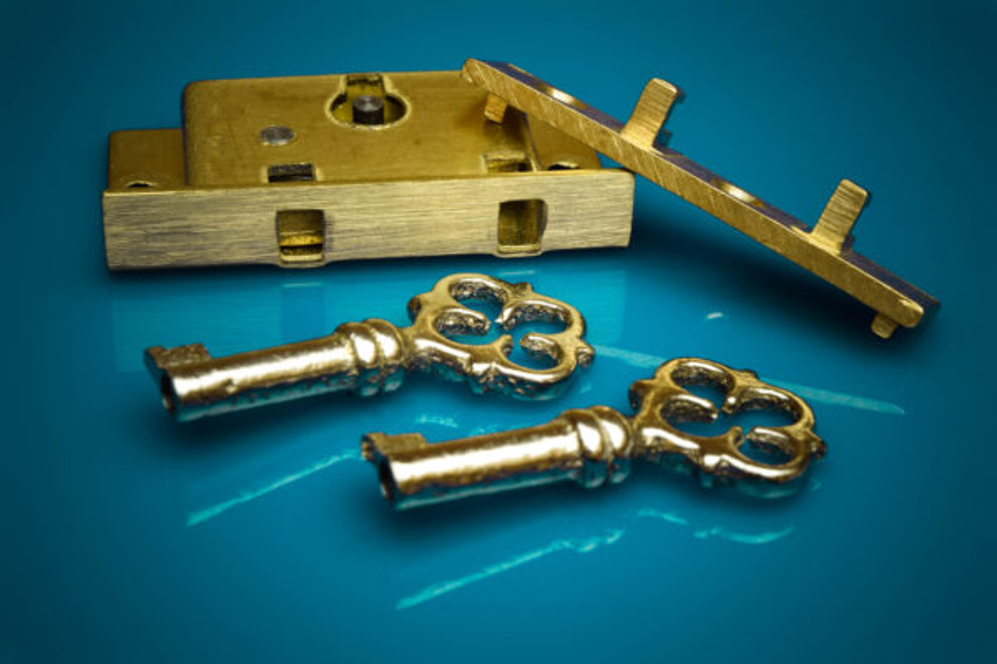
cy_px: 332
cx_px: 498
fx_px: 2285
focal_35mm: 82
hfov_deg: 24.6
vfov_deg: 16.6
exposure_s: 2.5
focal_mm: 55
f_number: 22
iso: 100
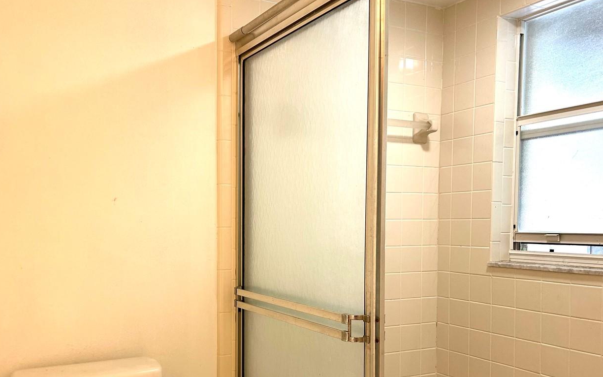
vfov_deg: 35.0
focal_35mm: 36
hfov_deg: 53.8
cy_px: 251
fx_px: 592
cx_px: 254
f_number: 1.5
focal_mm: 5.7
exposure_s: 1/60
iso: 80
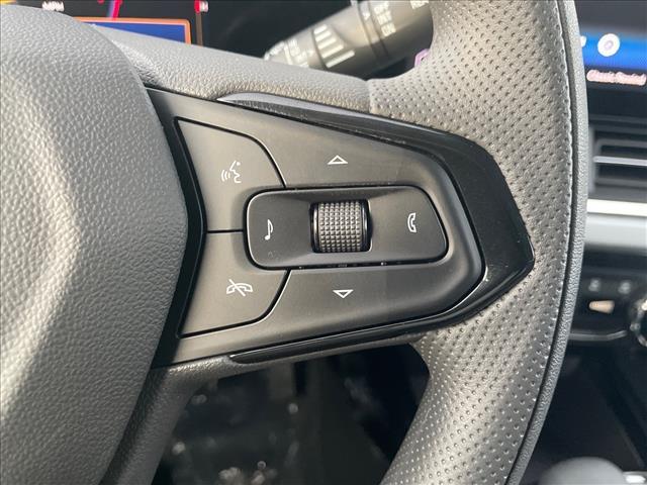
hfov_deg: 67.3
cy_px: 242
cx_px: 324
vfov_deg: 53.1
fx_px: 486
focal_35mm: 26
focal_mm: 4.2
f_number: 1.6
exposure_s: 1/60
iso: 500
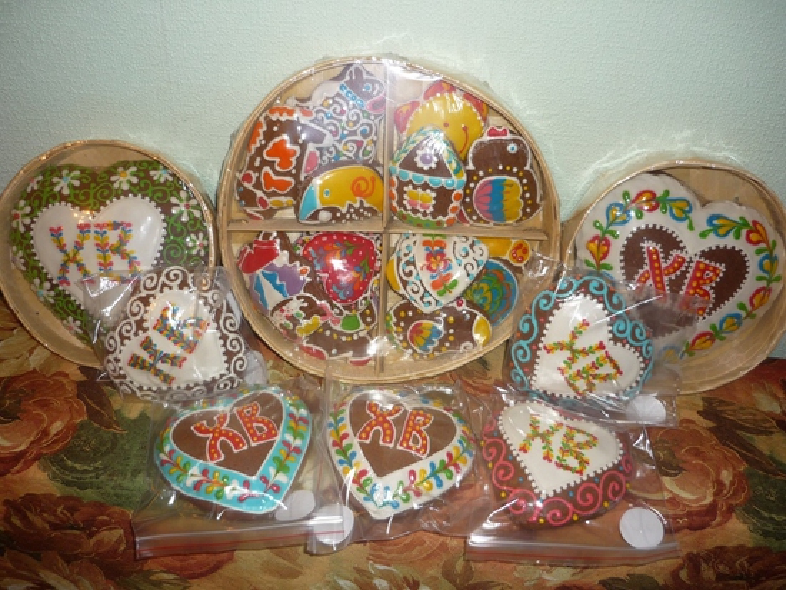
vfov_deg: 43.0
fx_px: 750
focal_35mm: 33
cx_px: 393
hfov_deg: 55.3
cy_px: 295
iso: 100
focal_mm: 5.5
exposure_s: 1/30
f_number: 2.8
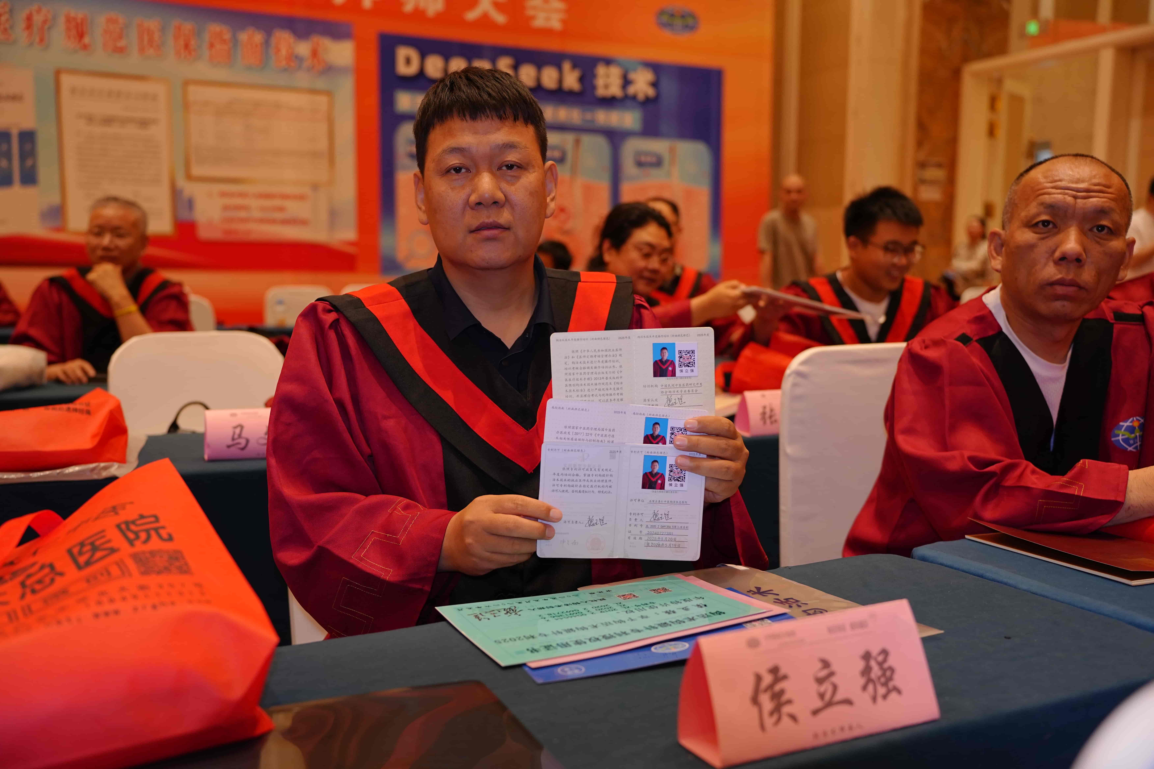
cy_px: 384
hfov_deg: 53.1
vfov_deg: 36.9
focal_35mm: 36
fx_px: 1154
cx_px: 577
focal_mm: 36
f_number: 2.8
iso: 640
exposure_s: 1/160
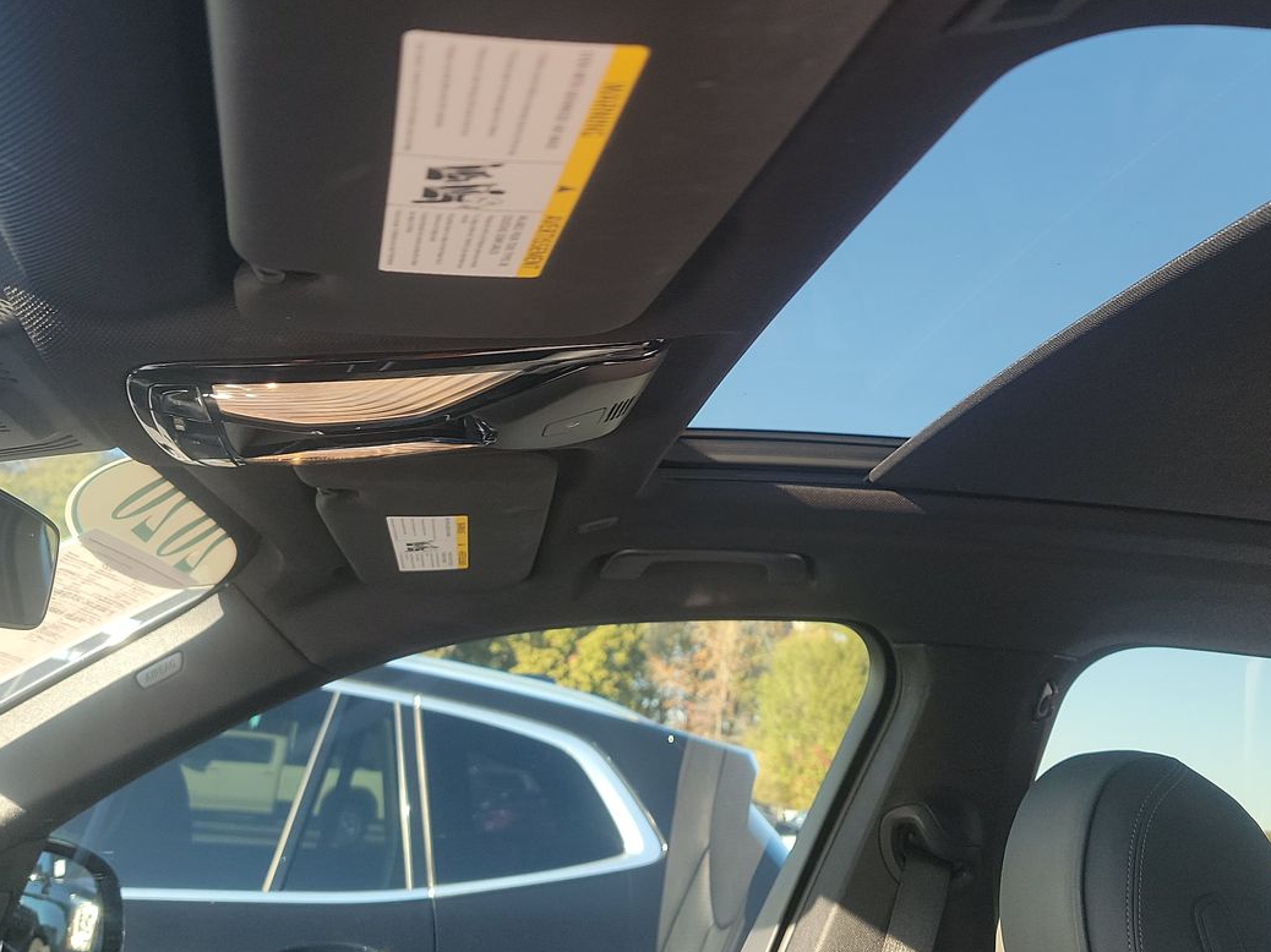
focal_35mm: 37
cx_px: 678
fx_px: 1358
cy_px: 319
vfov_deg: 38.2
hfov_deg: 50.1
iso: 70
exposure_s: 1/59
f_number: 1.8
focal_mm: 6.7
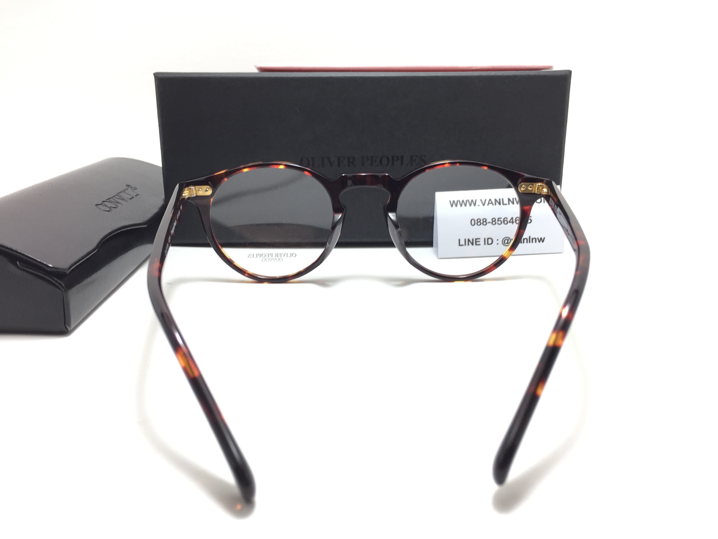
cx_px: 359
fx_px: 602
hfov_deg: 61.7
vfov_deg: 48.2
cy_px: 270
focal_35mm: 29
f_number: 2.2
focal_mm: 4.15
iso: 40
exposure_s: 1/50
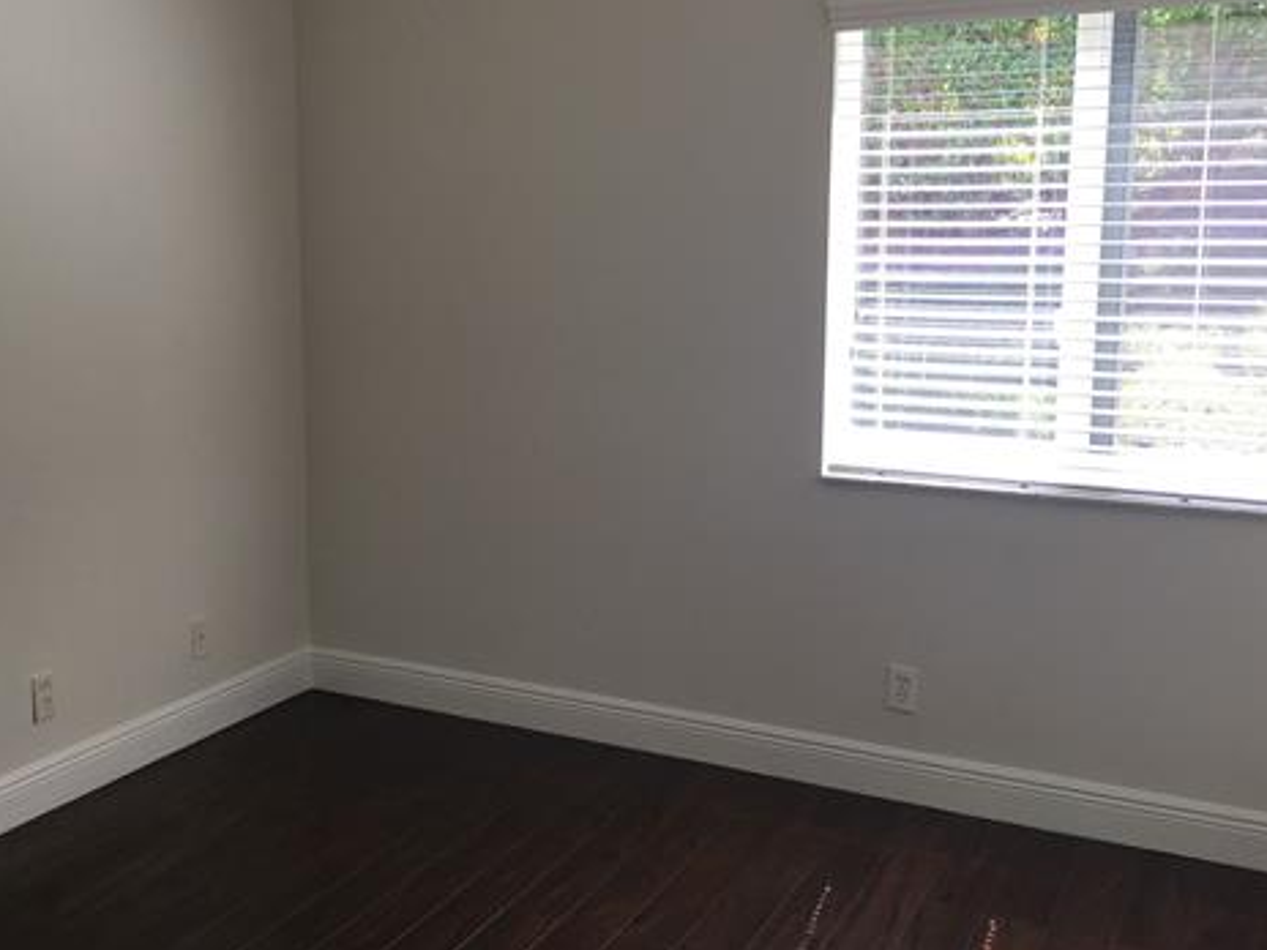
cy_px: 434
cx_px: 467
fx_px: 1464
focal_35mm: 40
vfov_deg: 35.9
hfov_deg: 46.3
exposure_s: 1/60
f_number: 2.2
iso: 32
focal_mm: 4.15
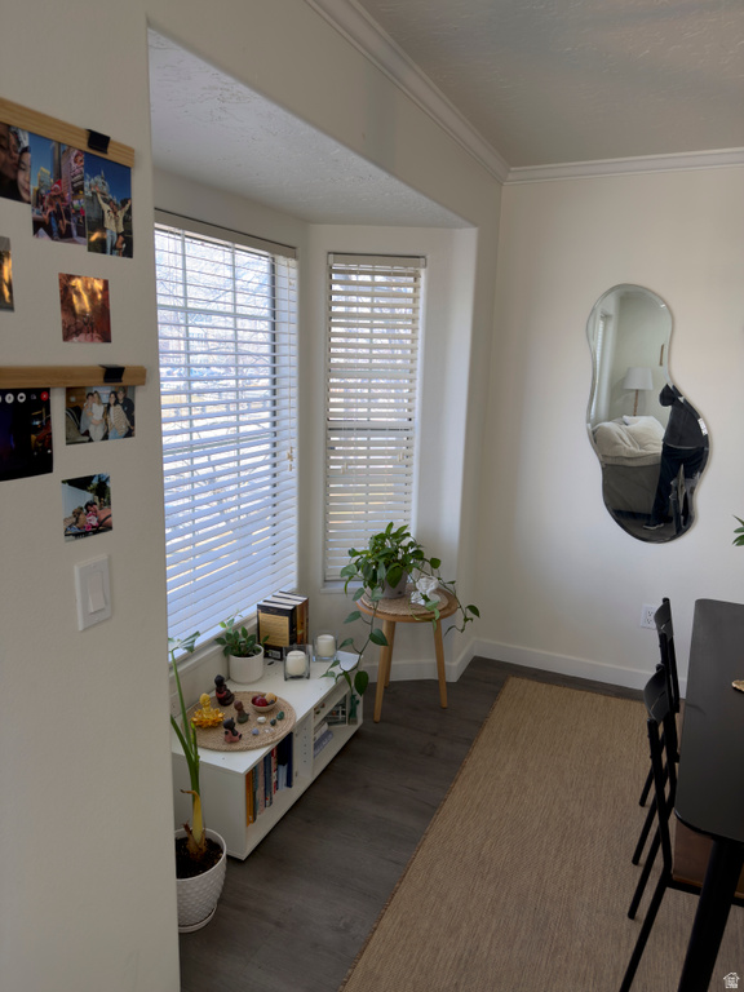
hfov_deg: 56.8
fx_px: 688
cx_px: 372
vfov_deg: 71.6
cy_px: 496
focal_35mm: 24
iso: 80
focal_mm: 6.76
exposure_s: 1/175
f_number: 1.78
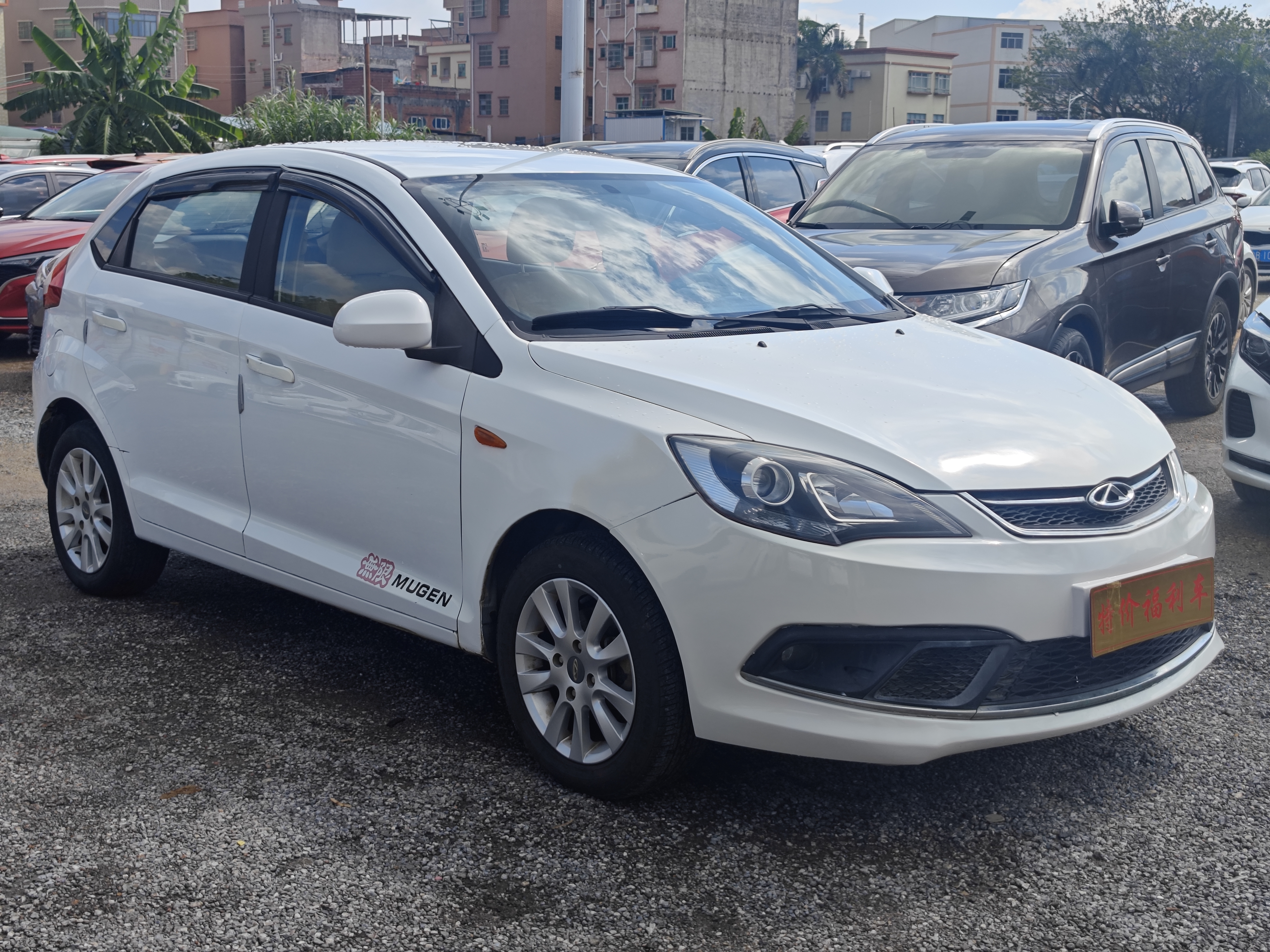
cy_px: 476
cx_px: 635
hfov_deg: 41.2
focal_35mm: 46
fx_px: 1688
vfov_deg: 31.5
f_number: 1.9
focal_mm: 8.7
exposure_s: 1/2805
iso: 80
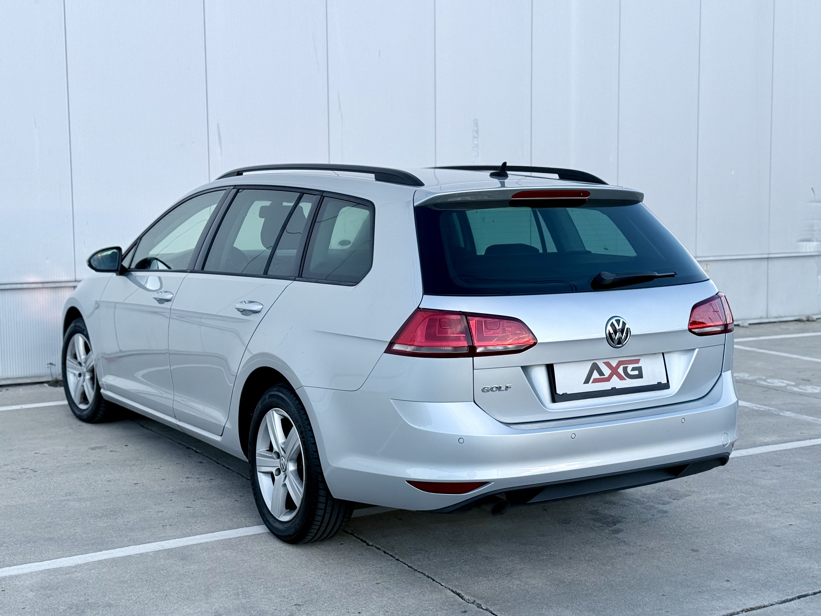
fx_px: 1138
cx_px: 410
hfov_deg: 39.7
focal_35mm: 48
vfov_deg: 30.3
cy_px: 308
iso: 64
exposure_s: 1/895
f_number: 1.78
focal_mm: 6.76
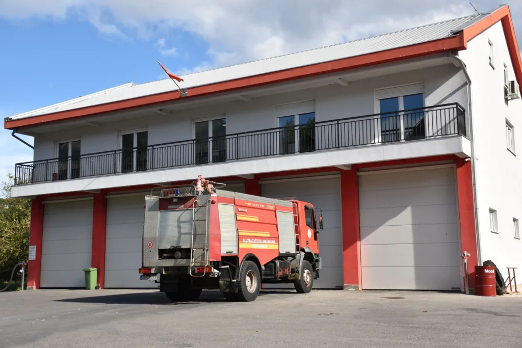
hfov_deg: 43.6
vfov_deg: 29.9
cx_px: 261
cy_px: 174
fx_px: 653
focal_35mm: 45
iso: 250
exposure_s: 1/1600
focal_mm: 30
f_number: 4.5
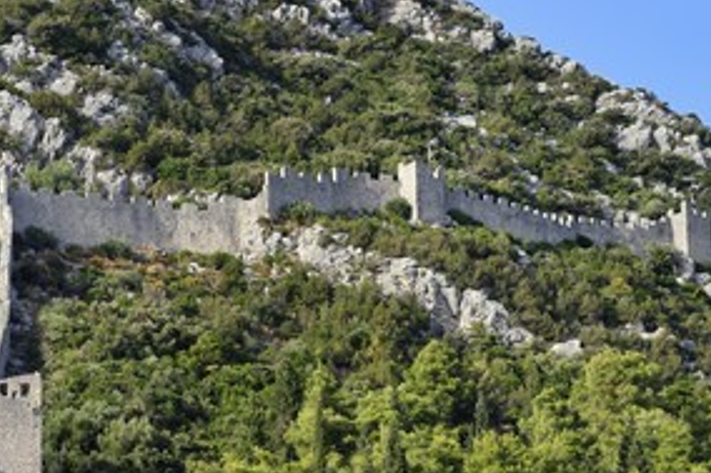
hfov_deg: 11.6
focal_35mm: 178
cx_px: 359
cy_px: 308
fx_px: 3513
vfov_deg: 7.7
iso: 200
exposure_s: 1/160
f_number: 11
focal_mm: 120
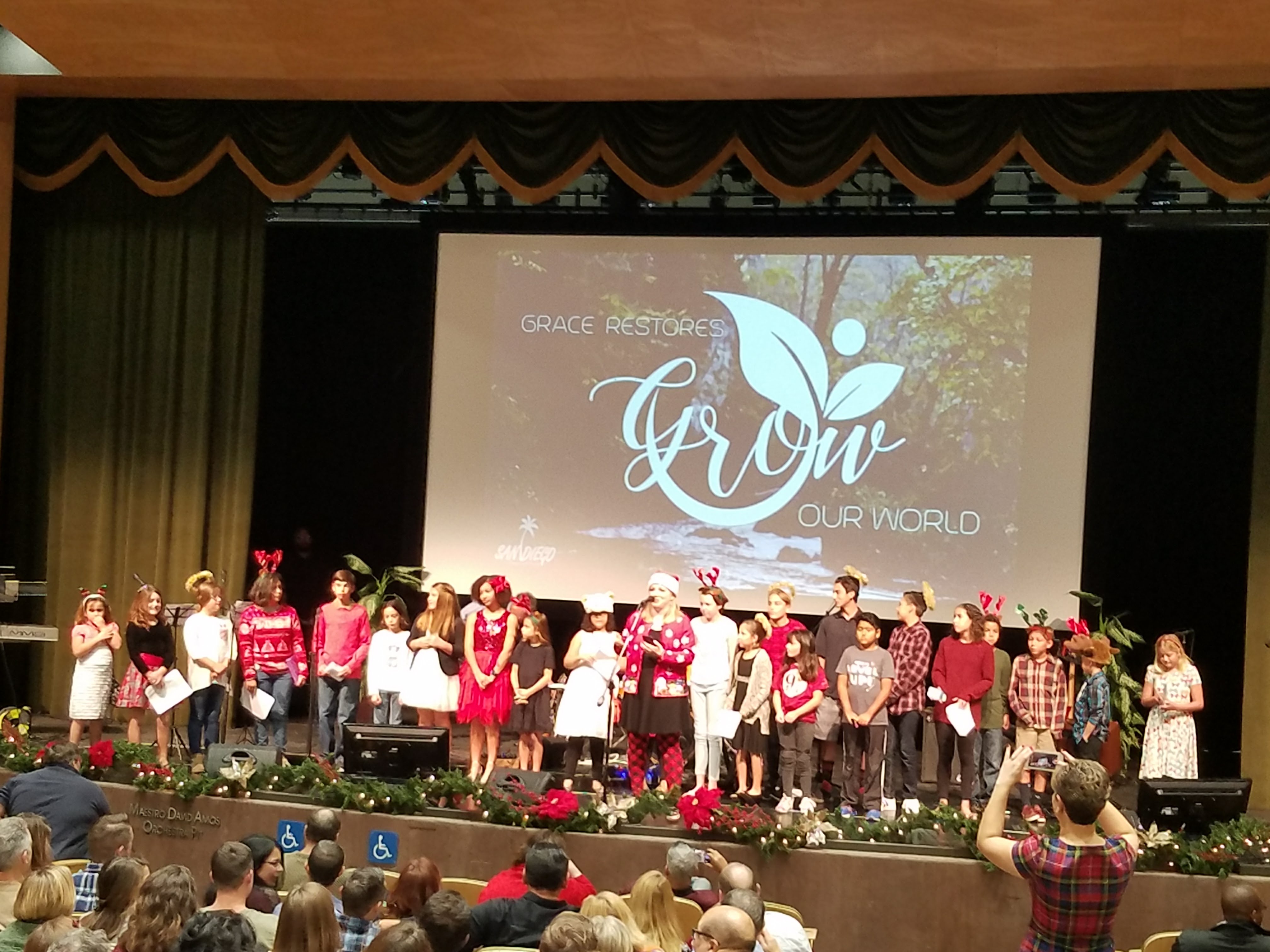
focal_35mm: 26
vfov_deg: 53.1
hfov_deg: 67.3
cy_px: 476
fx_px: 954
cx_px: 635
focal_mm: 4.2
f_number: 1.7
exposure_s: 1/30
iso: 160
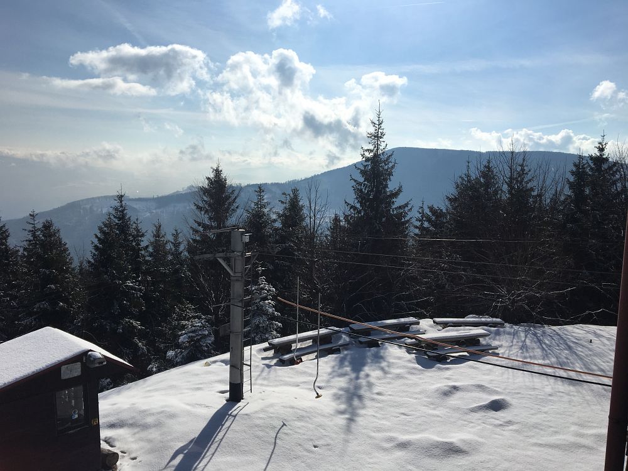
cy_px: 236
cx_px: 314
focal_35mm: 29
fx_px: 526
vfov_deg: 48.2
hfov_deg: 61.7
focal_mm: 4.15
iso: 25
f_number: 2.2
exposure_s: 1/6410
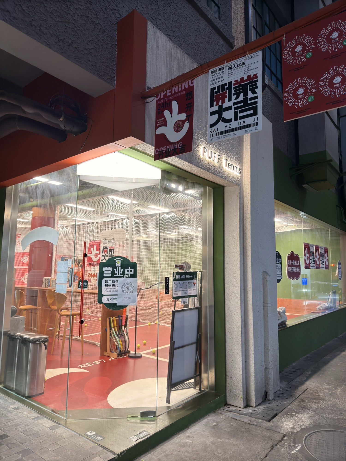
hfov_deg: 56.8
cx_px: 173
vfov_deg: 71.6
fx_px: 320
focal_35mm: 24
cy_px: 230
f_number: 1.78
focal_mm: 6.76
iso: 160
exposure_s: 1/50
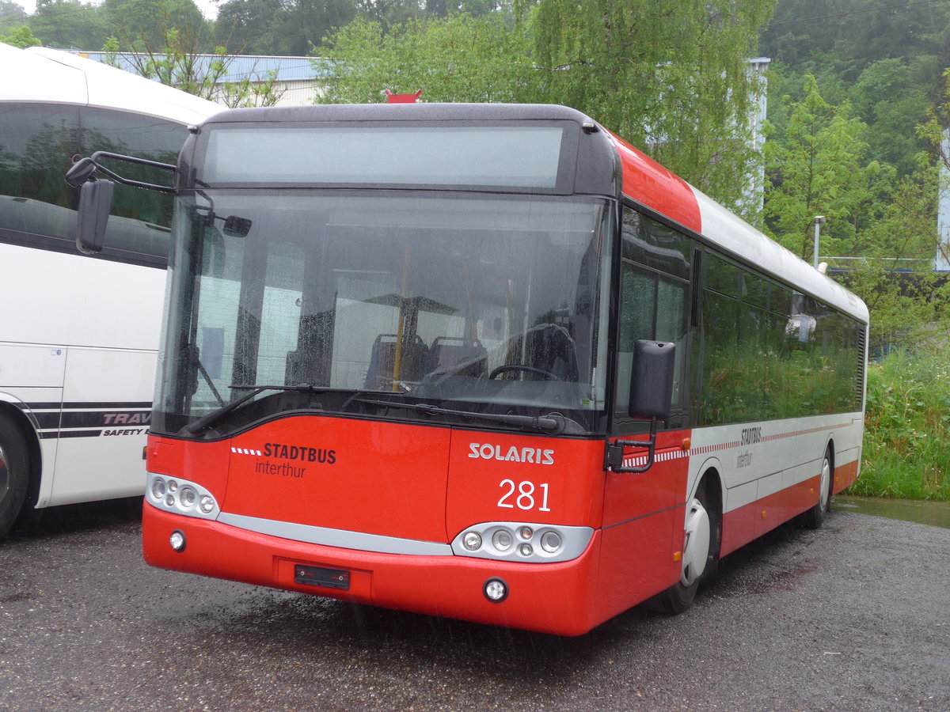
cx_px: 475
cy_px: 356
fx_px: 1262
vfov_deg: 31.5
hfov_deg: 41.2
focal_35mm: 46
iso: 80
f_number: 3
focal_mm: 9.5
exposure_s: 1/125
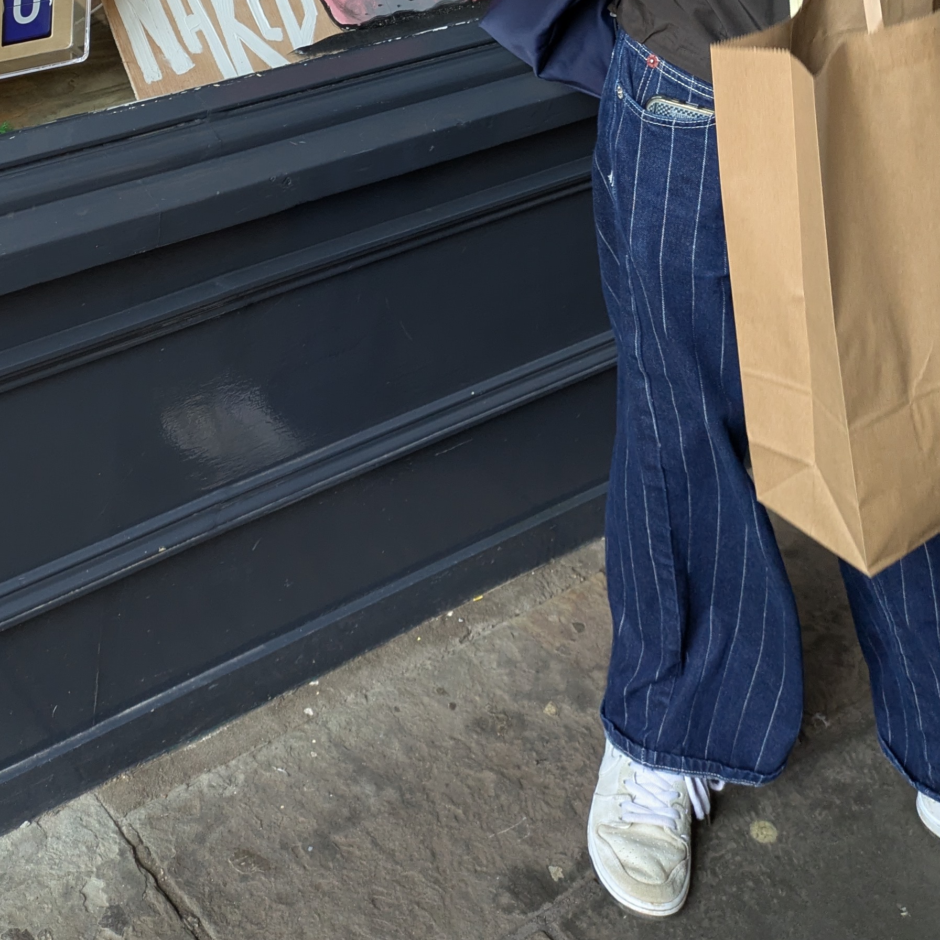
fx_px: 1751
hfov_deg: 29.7
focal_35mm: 57
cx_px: 280
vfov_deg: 26.4
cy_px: -211
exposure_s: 1/100
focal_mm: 5.43
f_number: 1.89
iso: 140
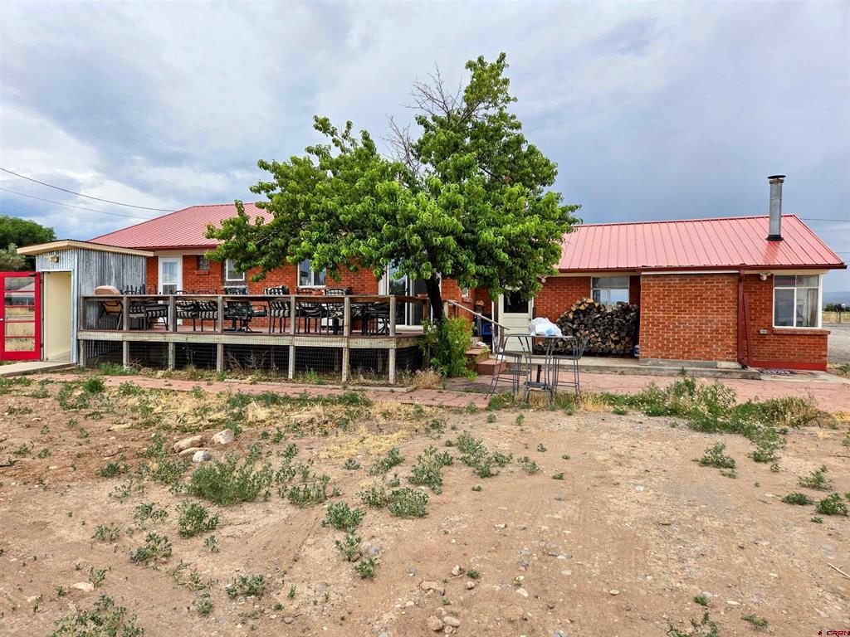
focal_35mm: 23
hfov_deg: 73.9
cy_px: 318
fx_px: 565
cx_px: 425
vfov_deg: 58.9
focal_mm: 5.4
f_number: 1.8
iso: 25
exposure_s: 1/736
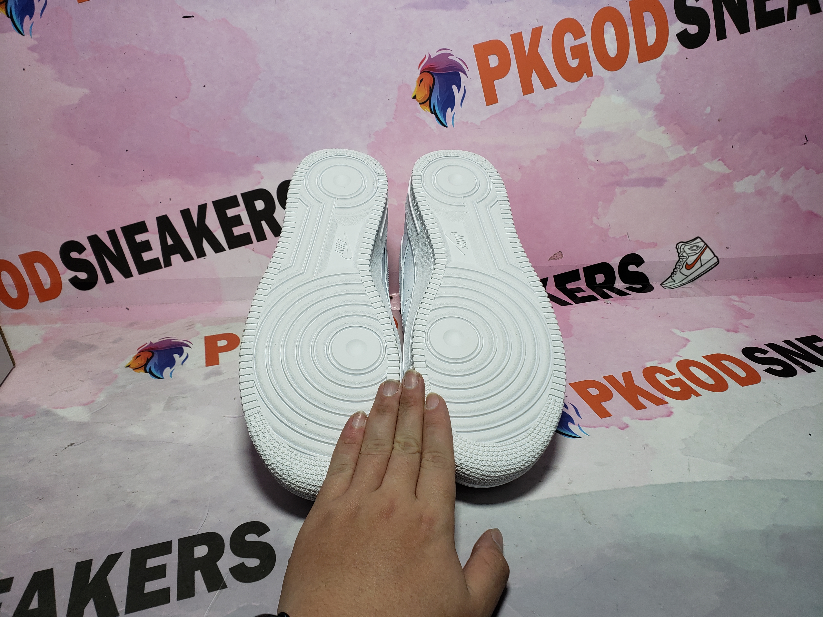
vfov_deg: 53.1
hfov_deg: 67.3
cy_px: 308
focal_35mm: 26
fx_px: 618
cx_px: 412
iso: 50
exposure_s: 1/348
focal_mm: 4.3
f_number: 2.4
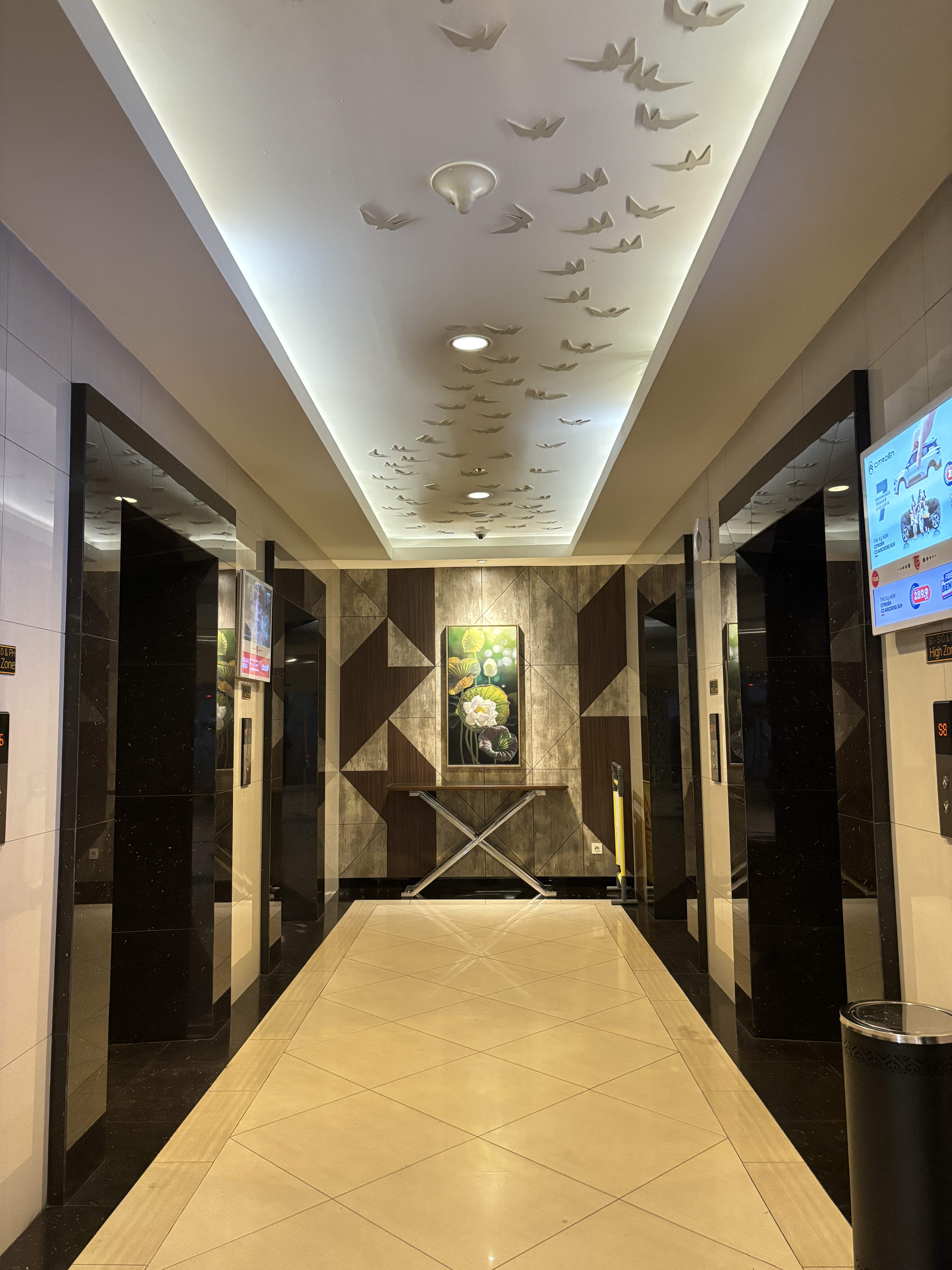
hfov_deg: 53.1
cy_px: 635
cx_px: 476
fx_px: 953
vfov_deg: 67.3
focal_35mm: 26
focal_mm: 5.96
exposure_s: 1/25
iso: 640
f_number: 1.6
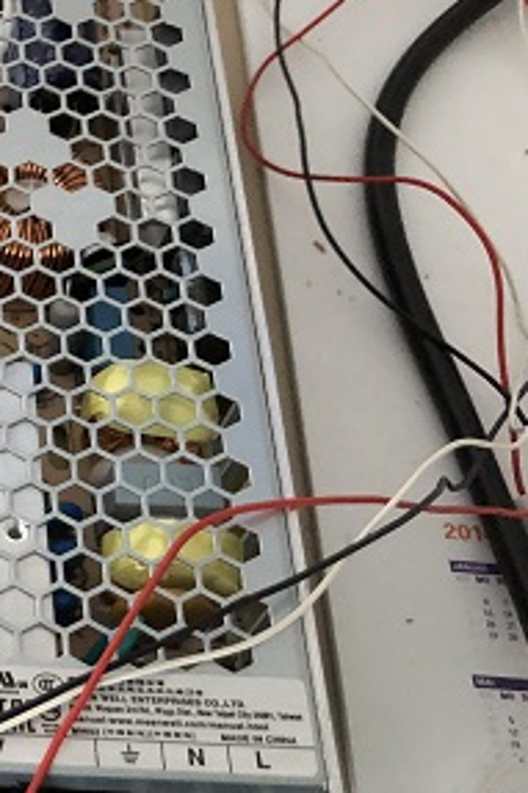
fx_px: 1432
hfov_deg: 18.1
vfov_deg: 30.9
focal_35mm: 65
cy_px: 475
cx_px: -315
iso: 100
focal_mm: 3.99
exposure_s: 1/5
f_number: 1.8
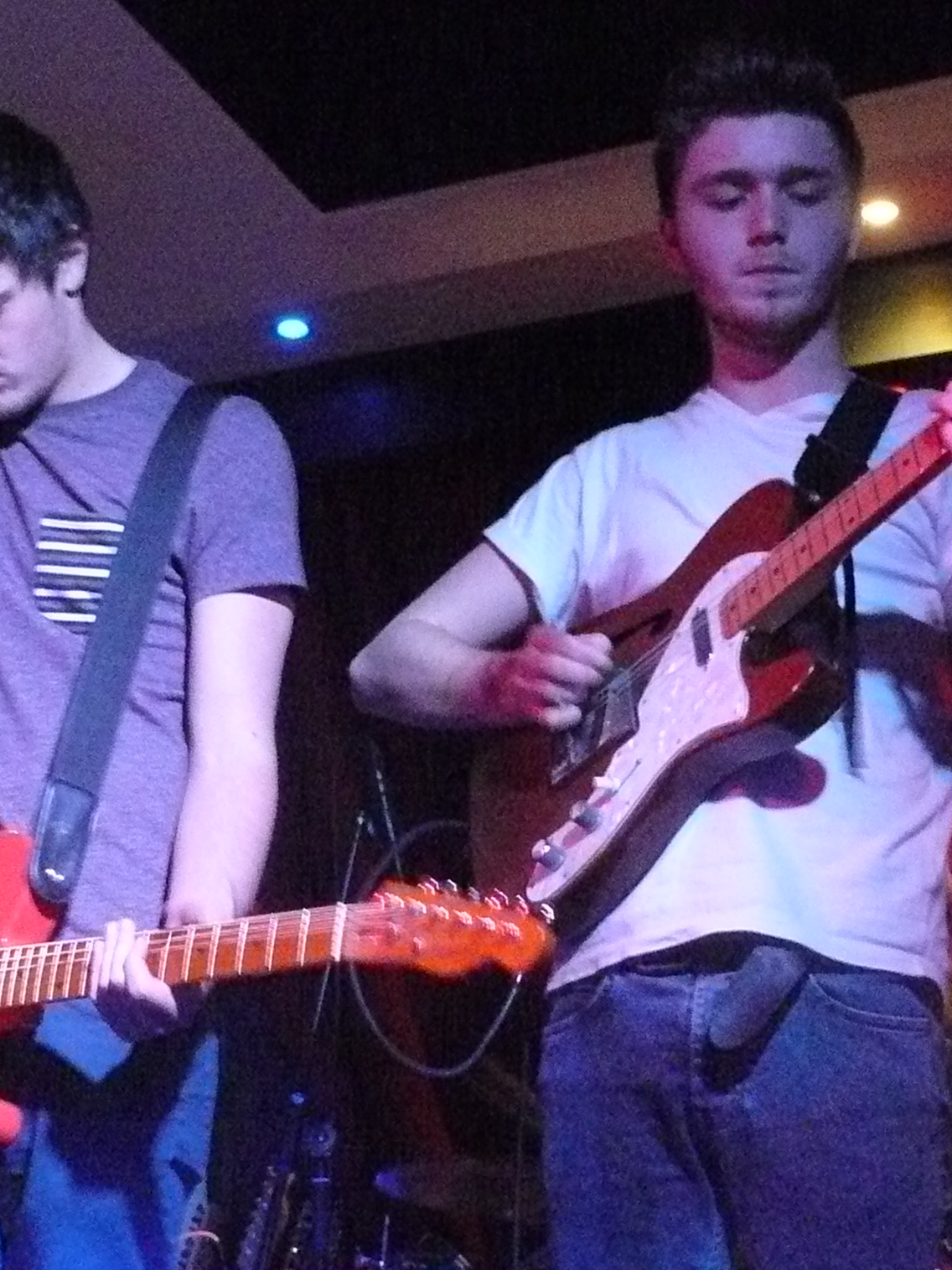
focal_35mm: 73
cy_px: 782
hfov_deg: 20.0
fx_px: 2677
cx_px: 246
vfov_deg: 26.6
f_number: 2.8
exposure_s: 1/20
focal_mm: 6
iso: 800
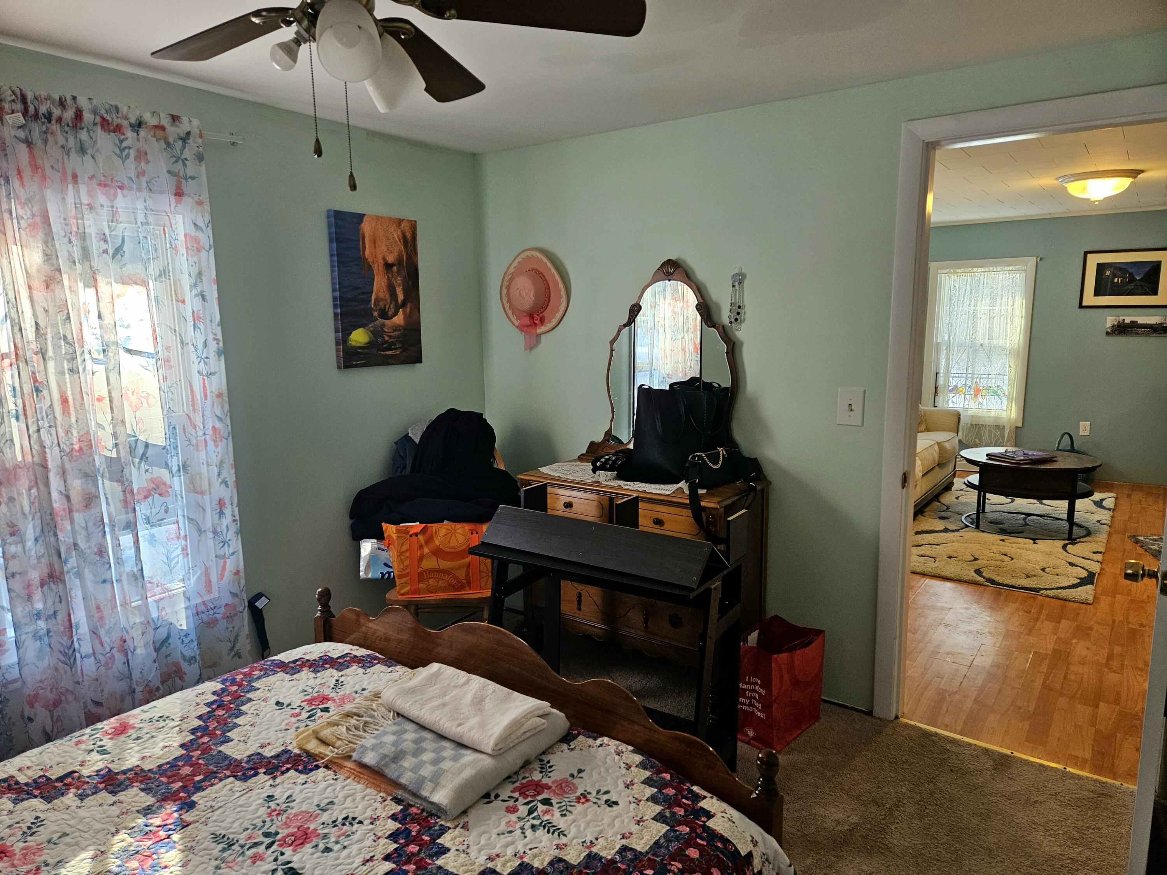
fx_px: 775
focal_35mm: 23
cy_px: 438
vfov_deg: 58.9
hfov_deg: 73.9
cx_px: 584
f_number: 1.8
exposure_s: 1/172
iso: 250
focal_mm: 5.4
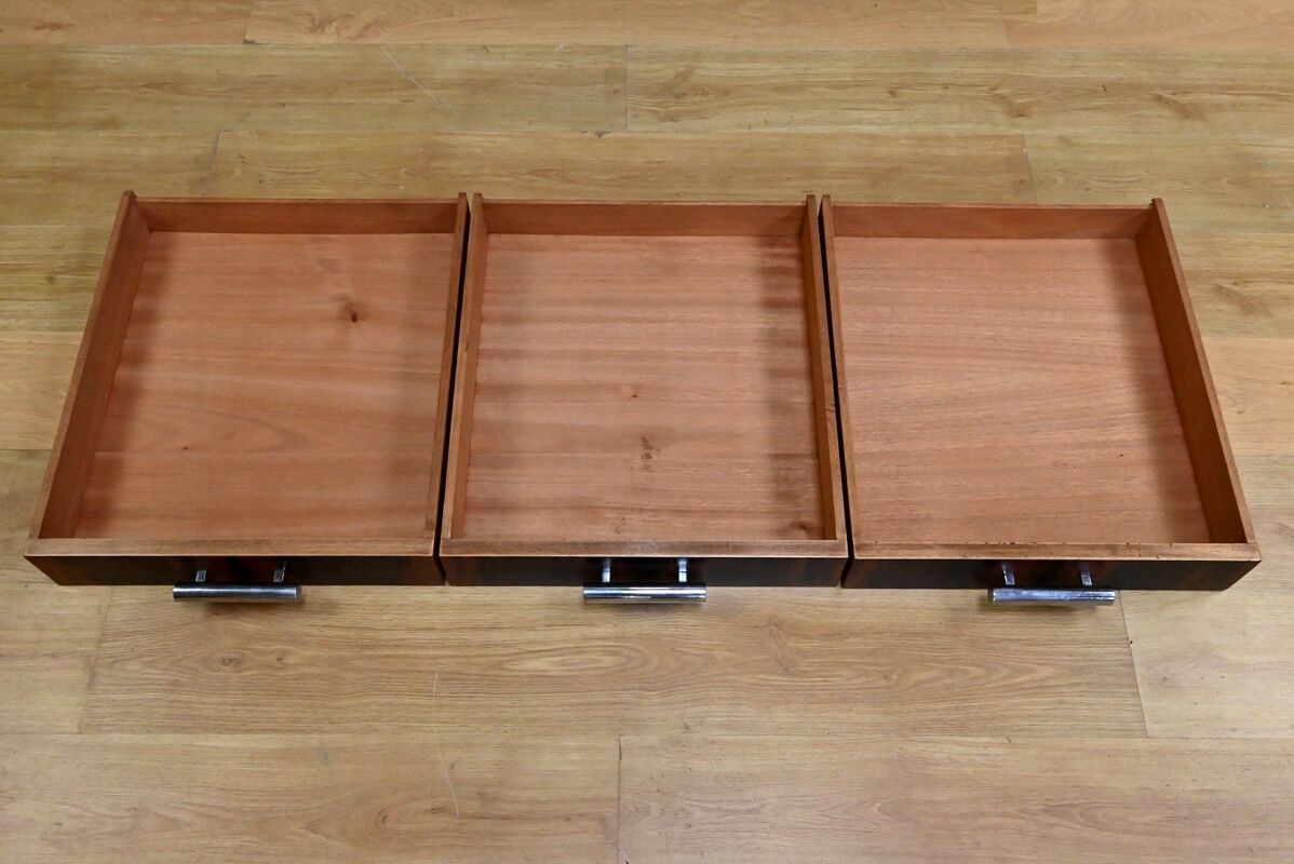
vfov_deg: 41.2
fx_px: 1151
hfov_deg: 58.7
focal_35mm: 32
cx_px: 647
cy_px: 432
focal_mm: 32
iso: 8000
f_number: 14
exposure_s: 1/80
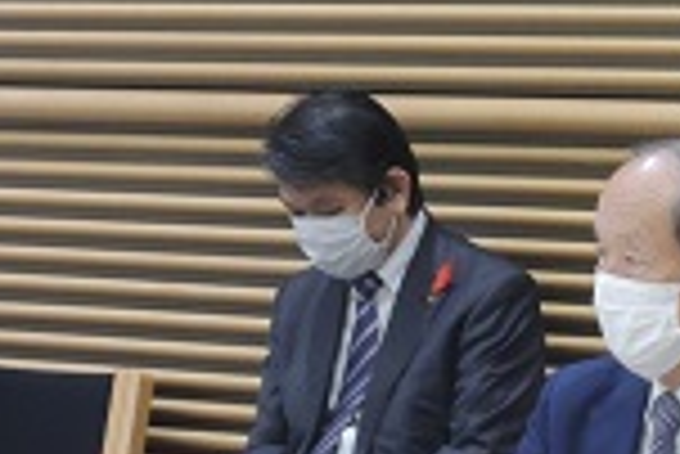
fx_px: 4689
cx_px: 612
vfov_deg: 5.5
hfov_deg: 8.3
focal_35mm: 248
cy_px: 427
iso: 800
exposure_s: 1/13
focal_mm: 17.9
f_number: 5.5
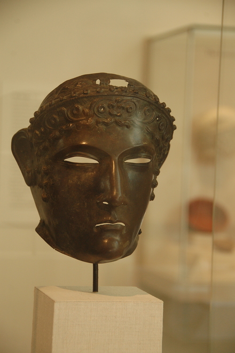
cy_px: 176
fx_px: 1206
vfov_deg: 16.7
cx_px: 118
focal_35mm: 123
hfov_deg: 11.1
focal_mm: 82
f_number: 5.3
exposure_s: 1/100
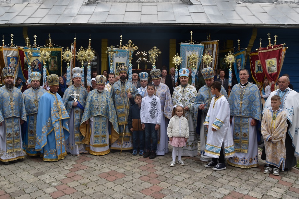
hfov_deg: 61.8
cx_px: 138
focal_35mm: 30
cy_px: 92
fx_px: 249
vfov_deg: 43.6
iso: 200
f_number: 6.3
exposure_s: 1/250
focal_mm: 18
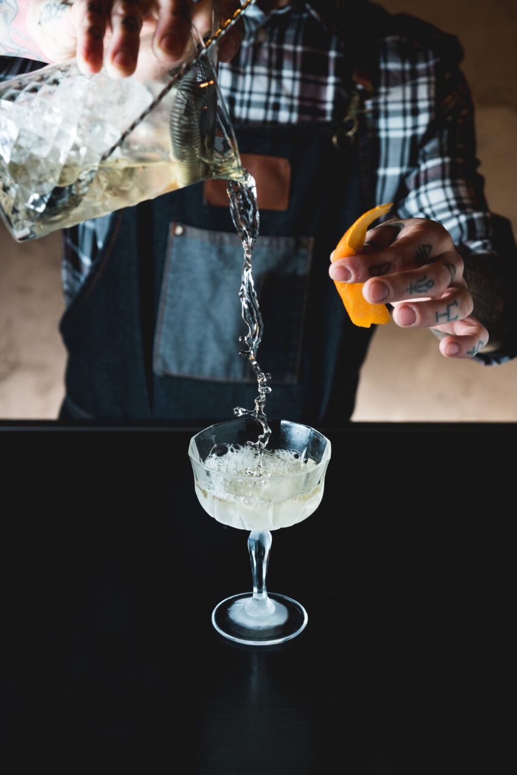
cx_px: 258
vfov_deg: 28.8
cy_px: 388
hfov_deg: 19.5
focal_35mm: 70
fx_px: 1507
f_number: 5
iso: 800
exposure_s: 1/160
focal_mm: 70
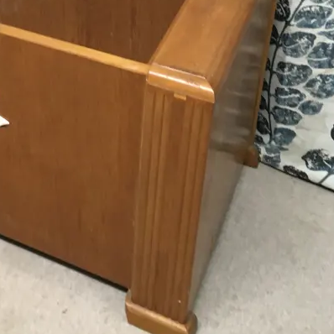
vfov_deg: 24.3
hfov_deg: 25.3
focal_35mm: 66
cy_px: -36
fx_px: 720
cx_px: 29
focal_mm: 4.15
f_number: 2.2
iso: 160
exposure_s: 1/33
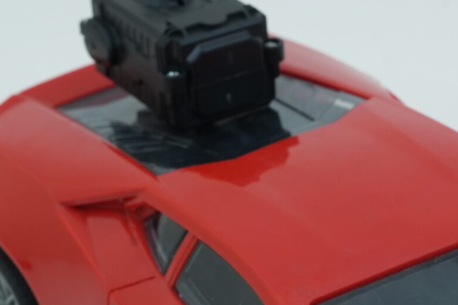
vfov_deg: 8.2
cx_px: 338
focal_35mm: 165
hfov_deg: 12.4
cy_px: 383
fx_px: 2099
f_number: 10
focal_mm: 50
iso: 1000
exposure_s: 1/100
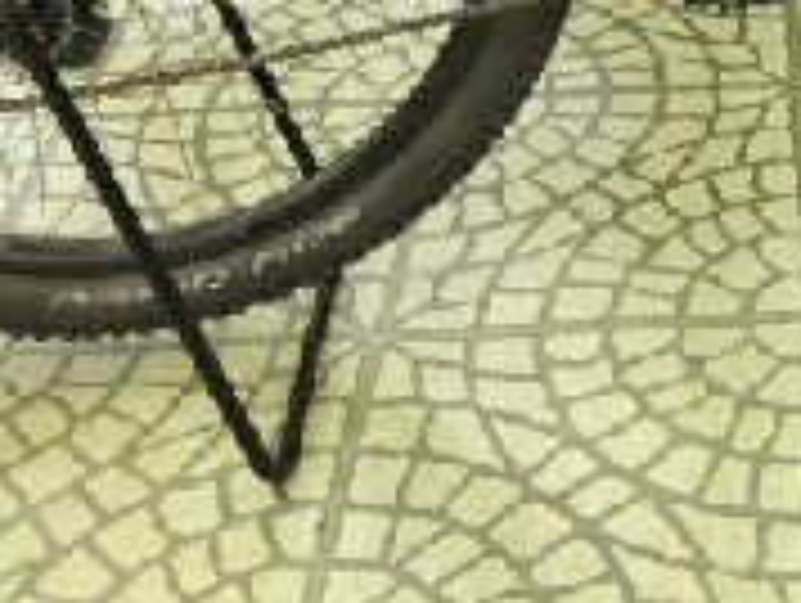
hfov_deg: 20.8
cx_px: 810
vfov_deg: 14.7
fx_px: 2109
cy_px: -392
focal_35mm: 91
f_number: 1.79
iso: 192
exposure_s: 1/60
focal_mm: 4.71
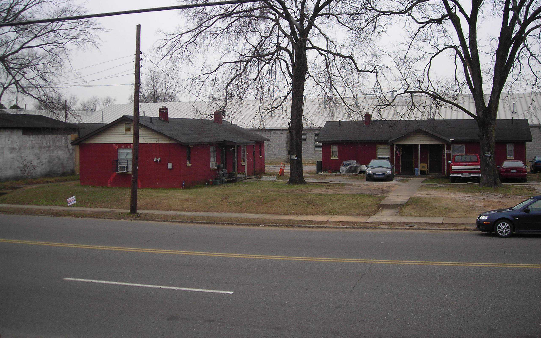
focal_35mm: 41
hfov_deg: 48.2
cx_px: 268
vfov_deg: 31.2
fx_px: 605
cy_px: 133
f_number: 3.2
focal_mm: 6.3
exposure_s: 1/91.2
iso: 50
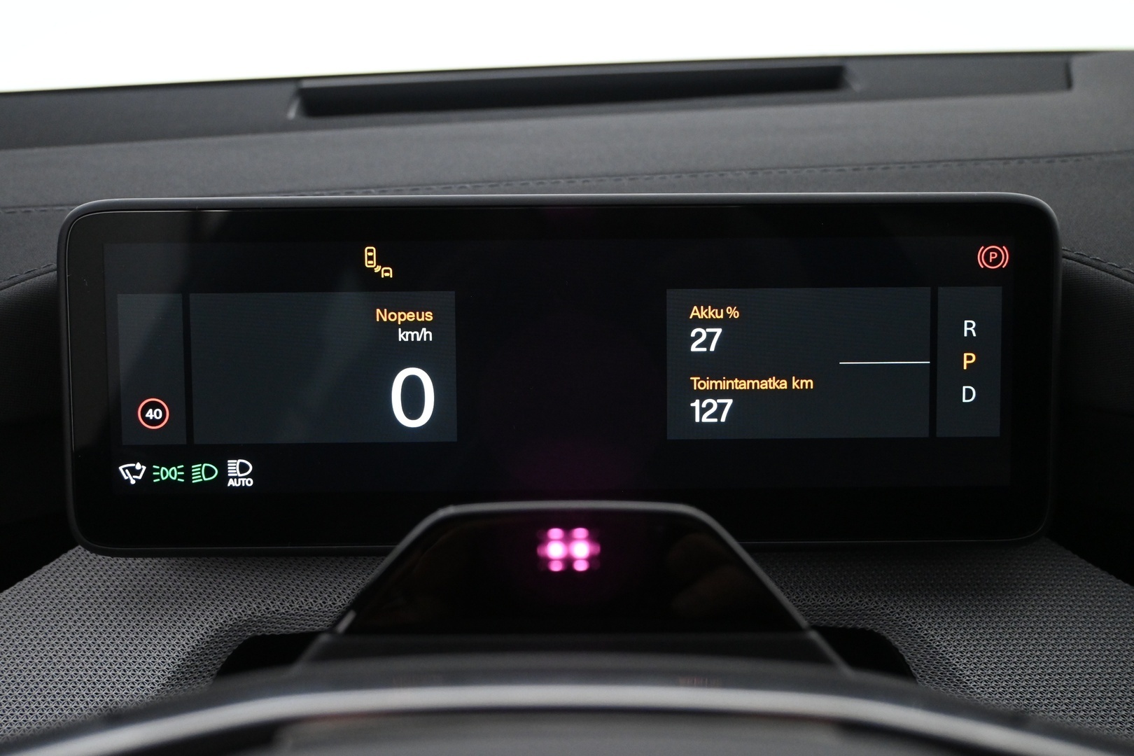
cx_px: 567
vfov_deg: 34.2
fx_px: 1228
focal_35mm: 39
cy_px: 378
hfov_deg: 49.6
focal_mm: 26
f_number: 4.5
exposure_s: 1/40
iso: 2500
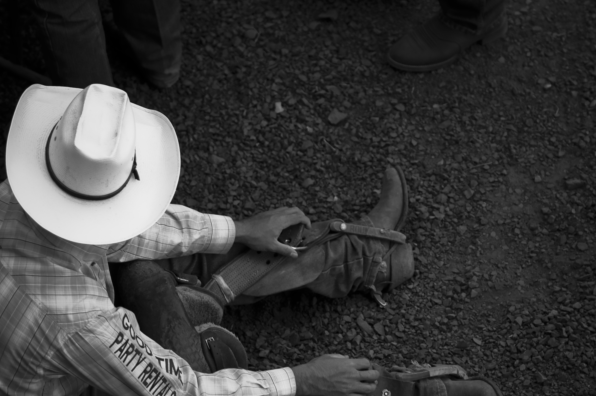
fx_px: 3175
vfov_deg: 7.1
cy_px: 248
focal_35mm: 192
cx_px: 328
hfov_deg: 10.7
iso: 100
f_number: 2.8
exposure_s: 1/160
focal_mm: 102
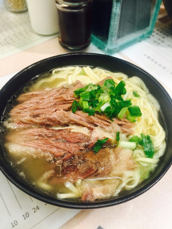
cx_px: 86
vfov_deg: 61.7
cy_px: 114
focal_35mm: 29
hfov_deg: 48.2
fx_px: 192
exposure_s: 1/33
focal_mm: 4.15
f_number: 2.2
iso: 32
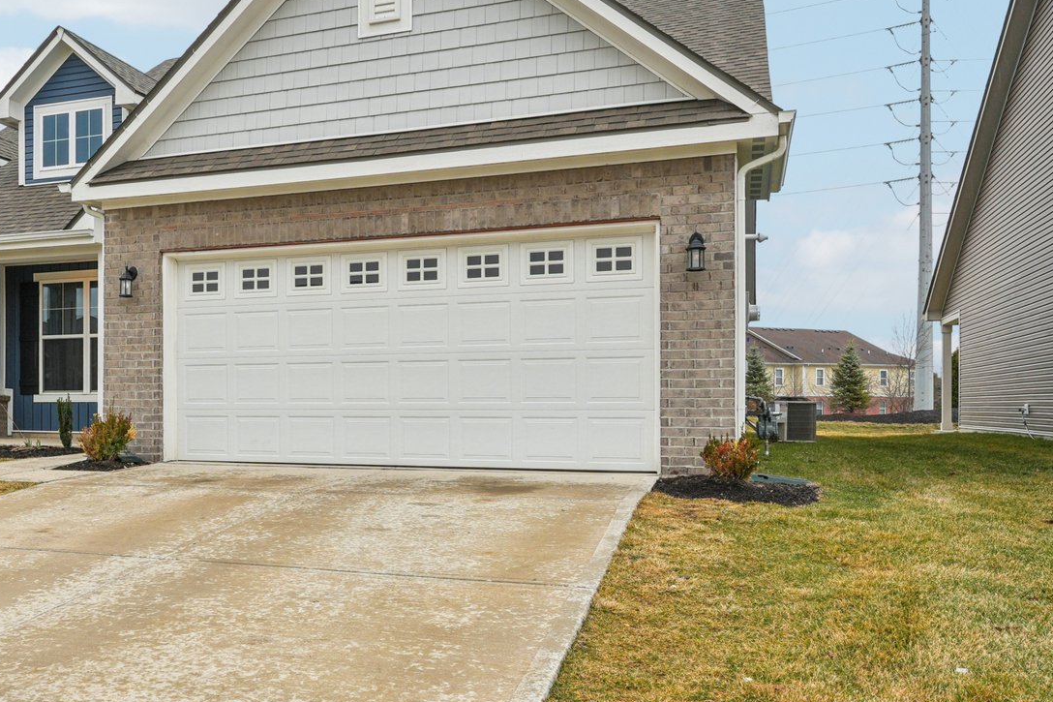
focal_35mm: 33
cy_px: 237
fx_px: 963
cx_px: 326
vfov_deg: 39.6
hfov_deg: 55.7
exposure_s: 1/100
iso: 100
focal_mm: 17.5
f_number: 8
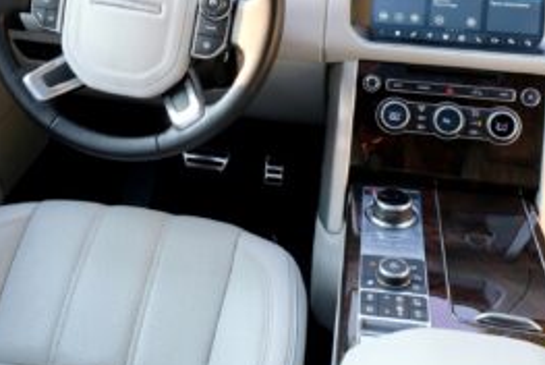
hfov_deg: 46.6
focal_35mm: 41
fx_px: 621
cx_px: 180
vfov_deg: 32.3
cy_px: 108
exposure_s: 1/27
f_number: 7.1
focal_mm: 16
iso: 800
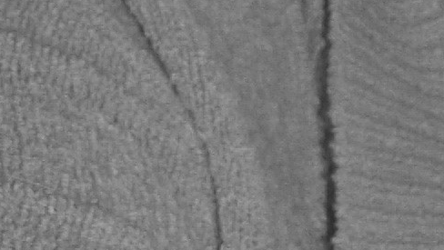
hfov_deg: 11.8
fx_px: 2120
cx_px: 476
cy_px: -355
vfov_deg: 6.4
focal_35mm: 180
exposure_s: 1/60
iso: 100
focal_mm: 6
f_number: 2.8
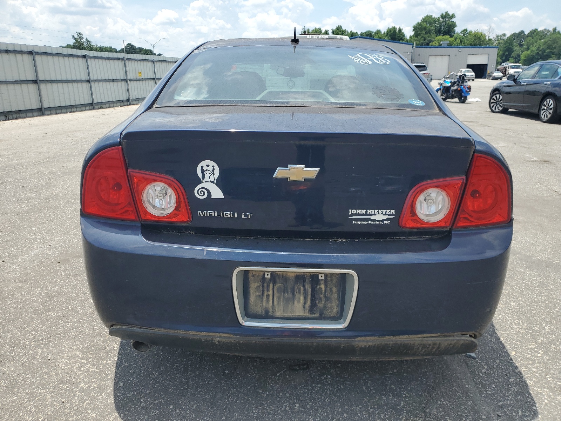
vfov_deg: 53.1
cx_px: 280
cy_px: 210
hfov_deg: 67.3
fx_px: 421
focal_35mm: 26
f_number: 1.5
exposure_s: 1/2500
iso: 50
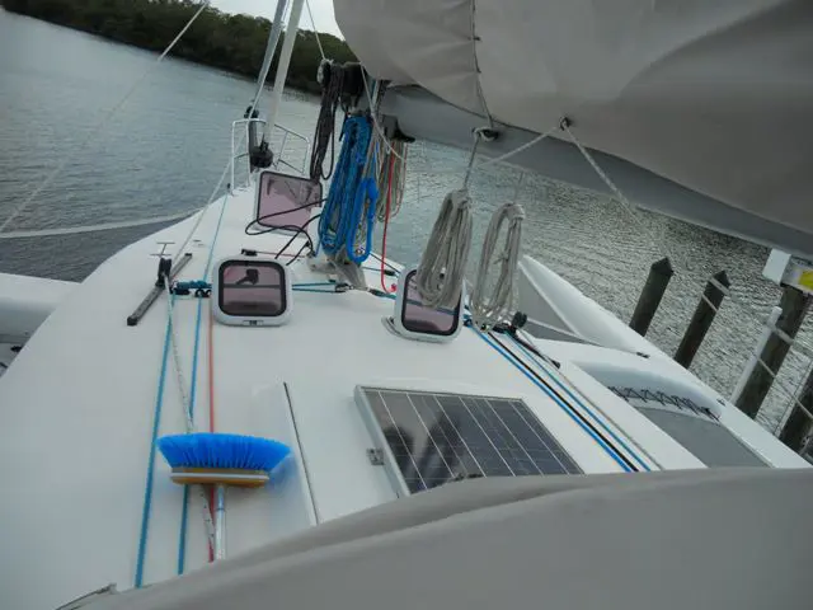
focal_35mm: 27
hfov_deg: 65.3
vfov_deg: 51.4
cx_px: 406
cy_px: 305
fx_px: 634
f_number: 3.2
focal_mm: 4.9
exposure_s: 1/1000
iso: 80
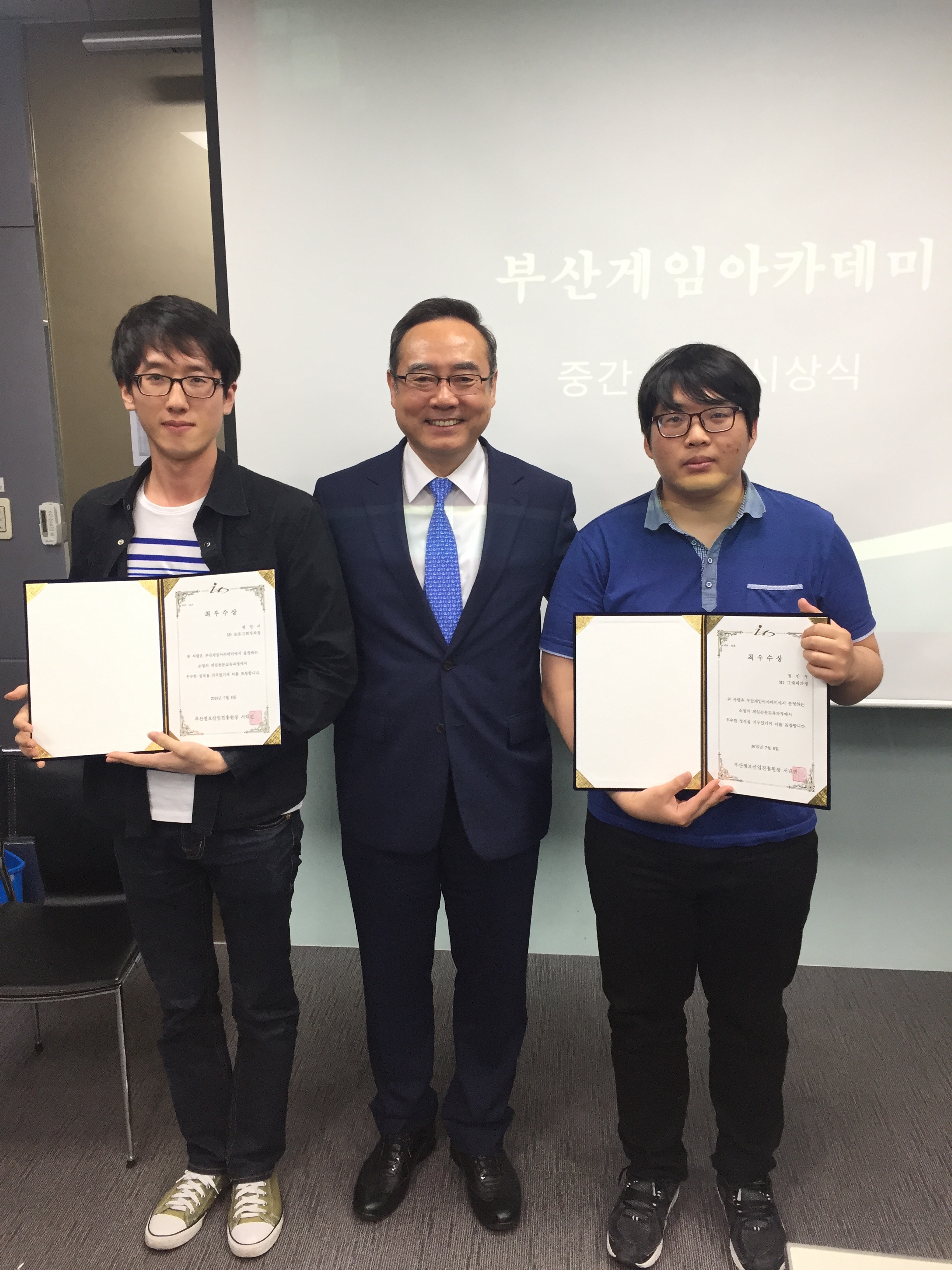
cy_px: 635
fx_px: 1063
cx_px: 476
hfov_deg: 48.2
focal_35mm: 29
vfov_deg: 61.7
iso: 32
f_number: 2.2
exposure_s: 1/30
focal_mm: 4.15
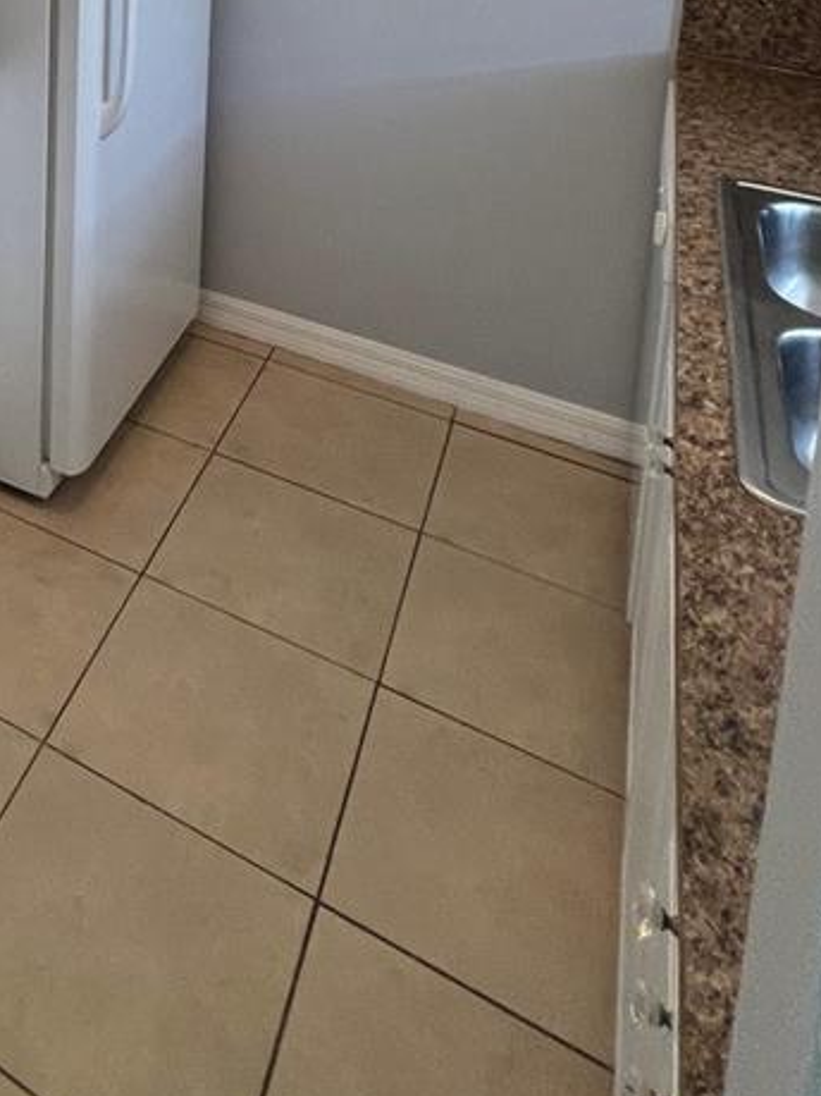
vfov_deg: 41.2
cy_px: -153
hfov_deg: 34.9
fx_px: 1076
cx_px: -115
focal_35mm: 34
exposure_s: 1/99
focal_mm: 1.57
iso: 100
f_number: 1.8
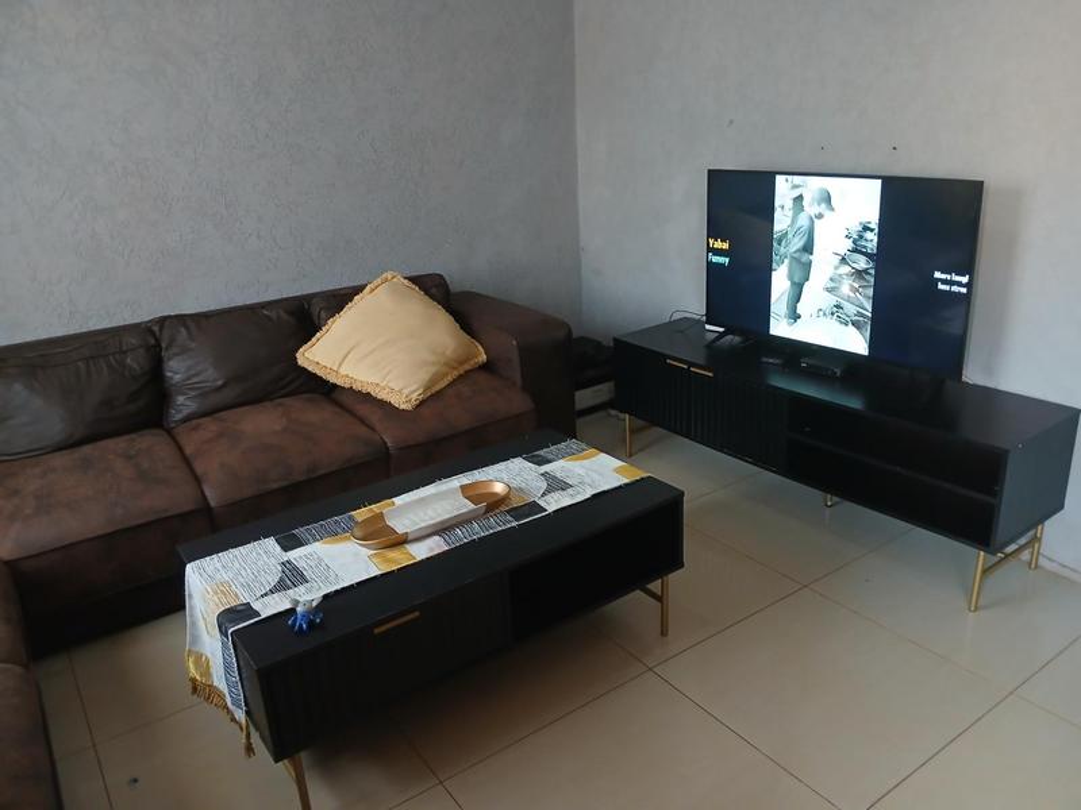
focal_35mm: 26
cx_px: 540
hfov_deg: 67.3
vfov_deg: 53.1
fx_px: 812
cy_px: 405
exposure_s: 1/25
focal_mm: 3.98
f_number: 1.8
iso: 400
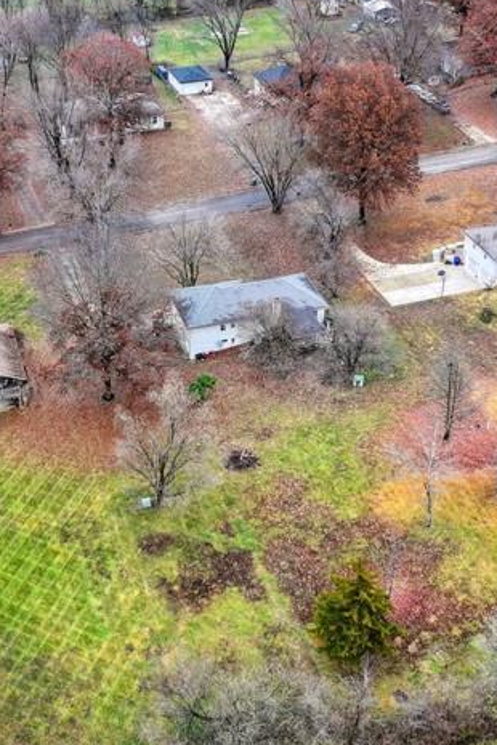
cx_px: 228
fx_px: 1139
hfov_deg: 24.6
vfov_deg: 36.2
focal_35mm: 55
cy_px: 390
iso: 100
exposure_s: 1/25
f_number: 2.8
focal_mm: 12.3
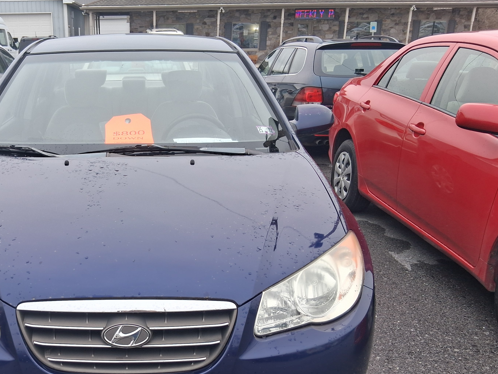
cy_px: 261
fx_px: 561
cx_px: 138
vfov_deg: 36.3
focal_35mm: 39
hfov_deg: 46.5
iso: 32
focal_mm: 3.98
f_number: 1.8
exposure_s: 1/120
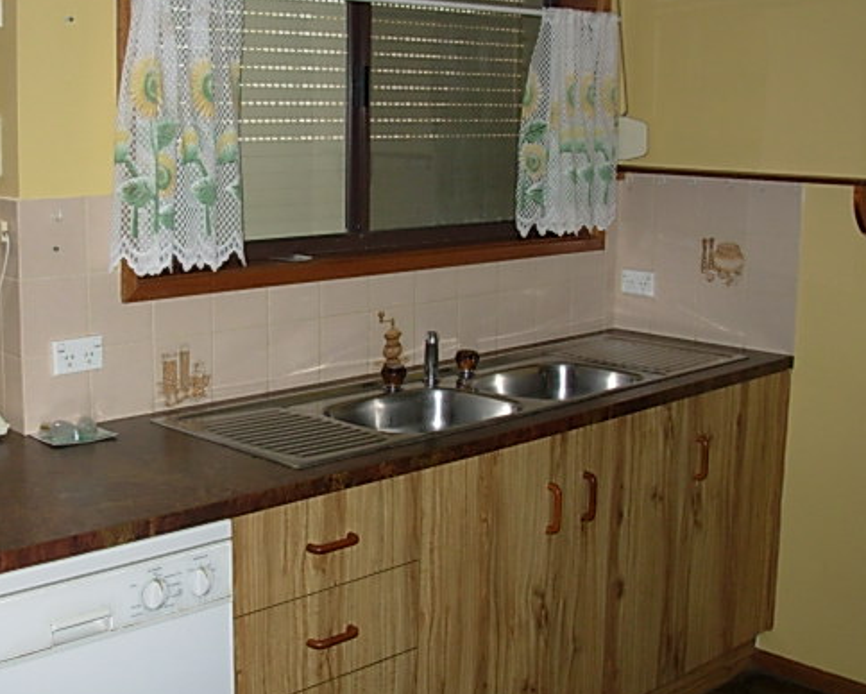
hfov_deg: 37.7
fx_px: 1257
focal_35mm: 49
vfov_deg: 30.8
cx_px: 308
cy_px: 288
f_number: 2.9
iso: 71
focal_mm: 6.3
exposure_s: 1/45.3
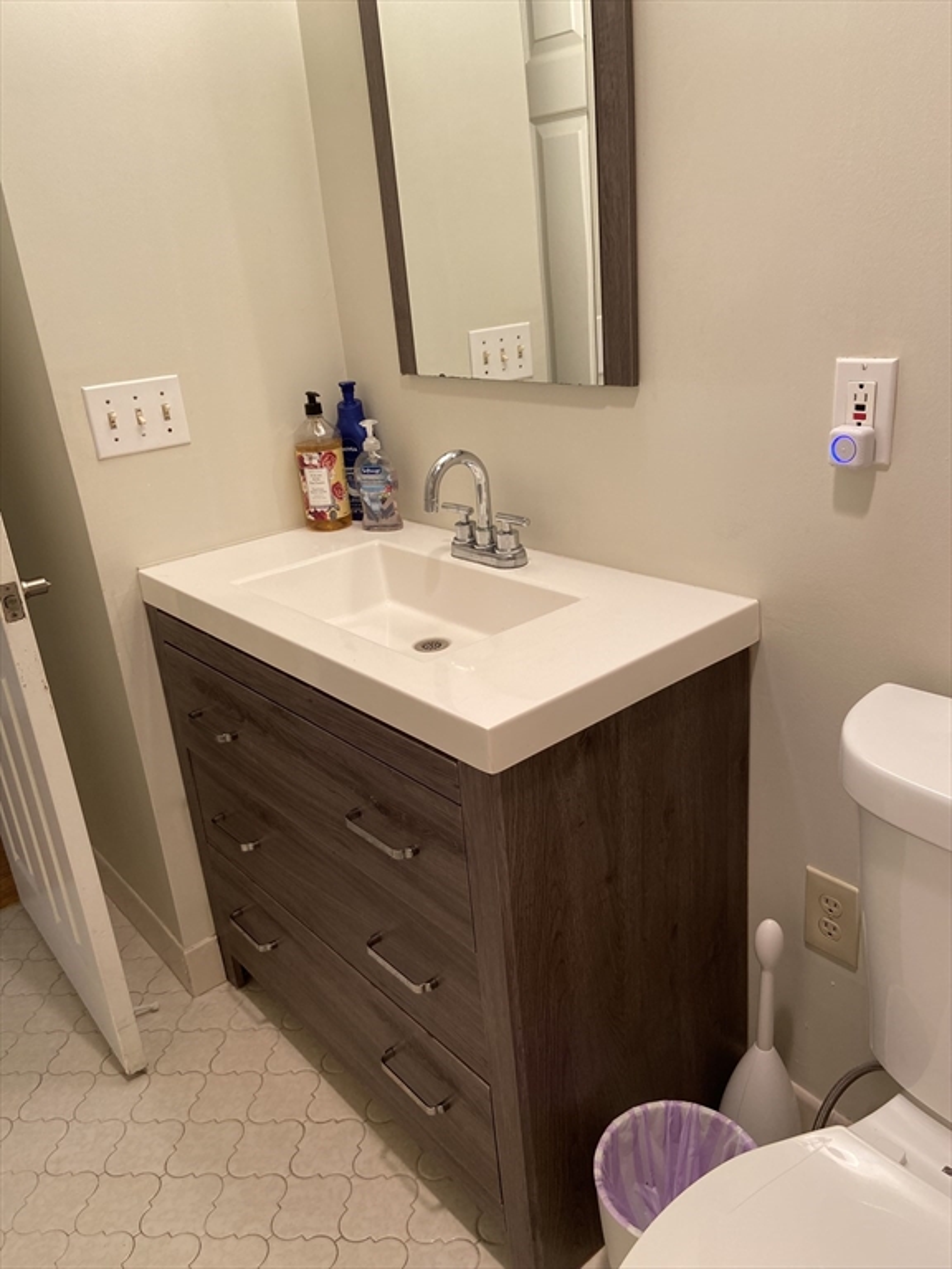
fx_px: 953
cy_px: 634
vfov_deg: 67.3
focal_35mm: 26
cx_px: 476
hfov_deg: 53.1
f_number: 1.8
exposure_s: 1/120
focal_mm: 4.25
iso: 64
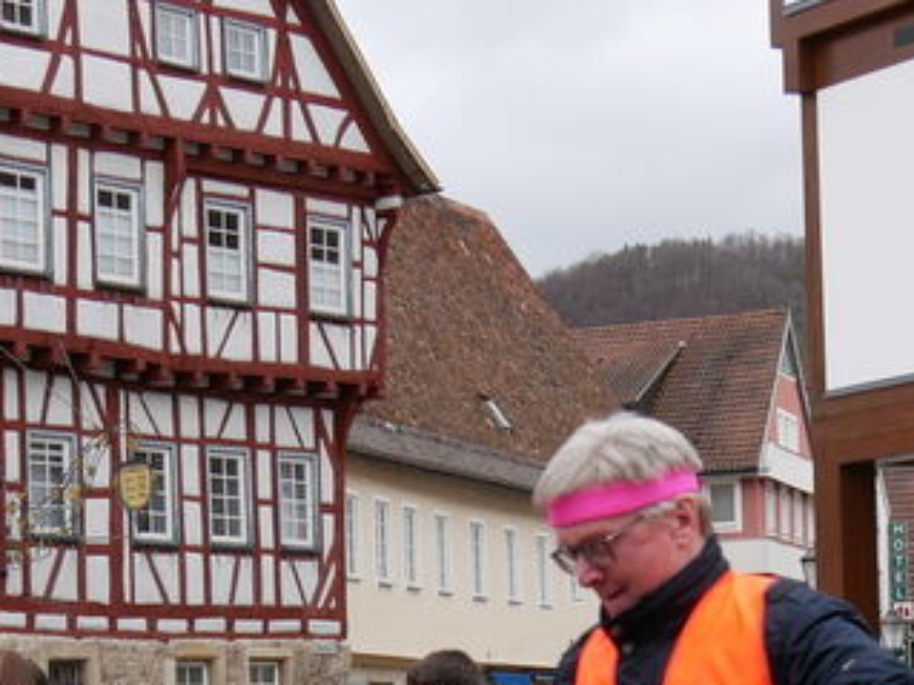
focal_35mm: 127
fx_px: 3352
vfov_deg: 11.4
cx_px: 543
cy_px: 820
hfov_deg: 15.5
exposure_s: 1/200
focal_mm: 19
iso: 200
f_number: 4.9
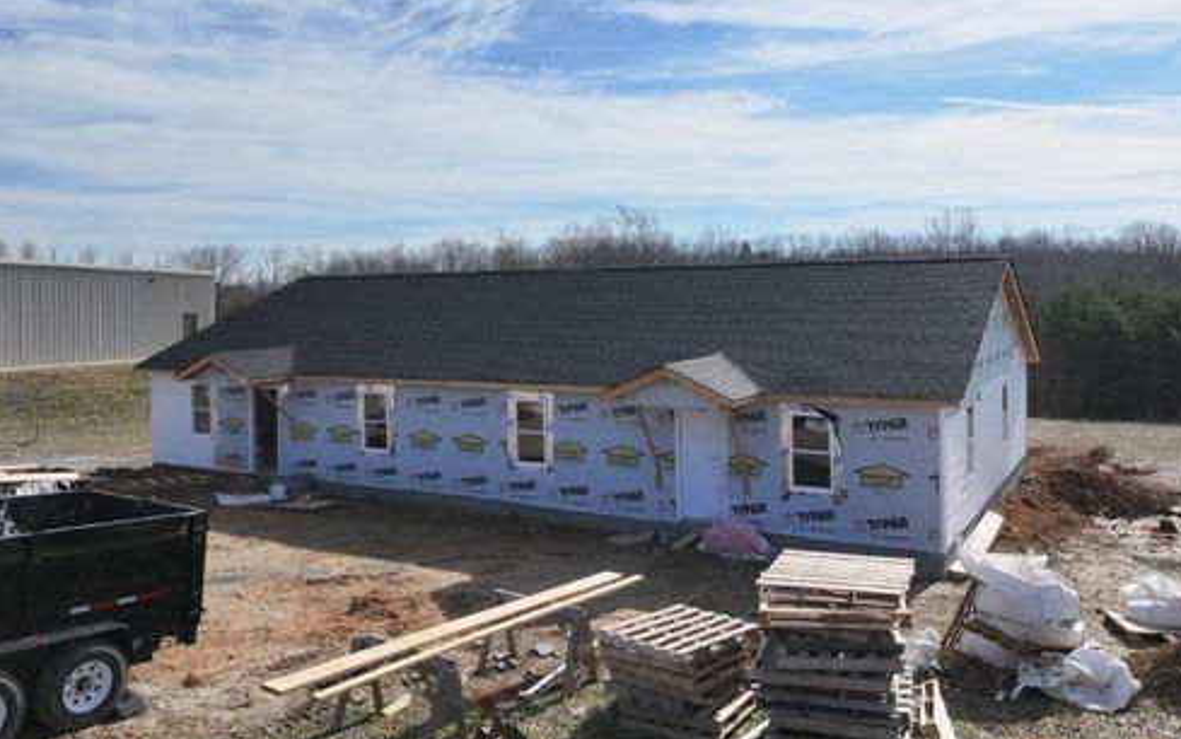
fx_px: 837
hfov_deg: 70.4
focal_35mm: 26
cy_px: 291
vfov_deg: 47.3
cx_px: 601
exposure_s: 1/8000
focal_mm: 12.29
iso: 410
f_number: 2.8
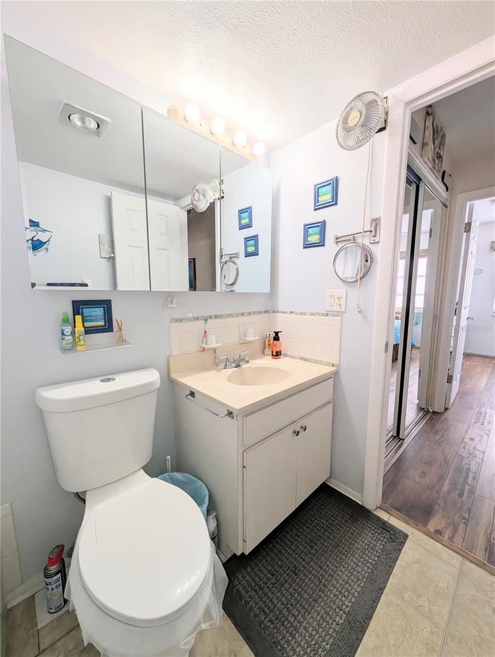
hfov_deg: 94.6
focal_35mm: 12
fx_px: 228
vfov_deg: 110.5
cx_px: 248
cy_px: 328
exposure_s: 1/610
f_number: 1.7
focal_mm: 2.02
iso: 55
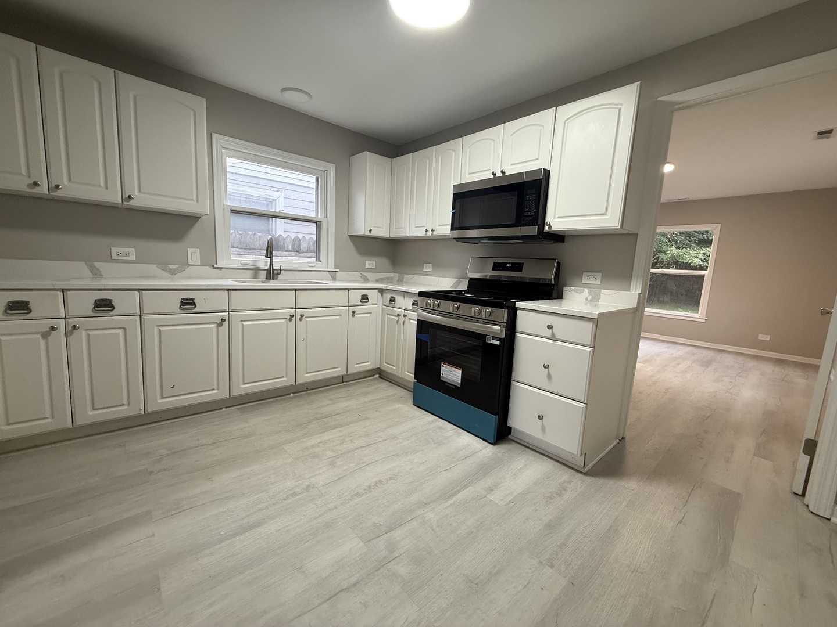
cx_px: 418
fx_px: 339
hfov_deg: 102.1
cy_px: 314
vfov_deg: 85.7
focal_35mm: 14
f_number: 2.2
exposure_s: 1/120
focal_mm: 2.22
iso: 200
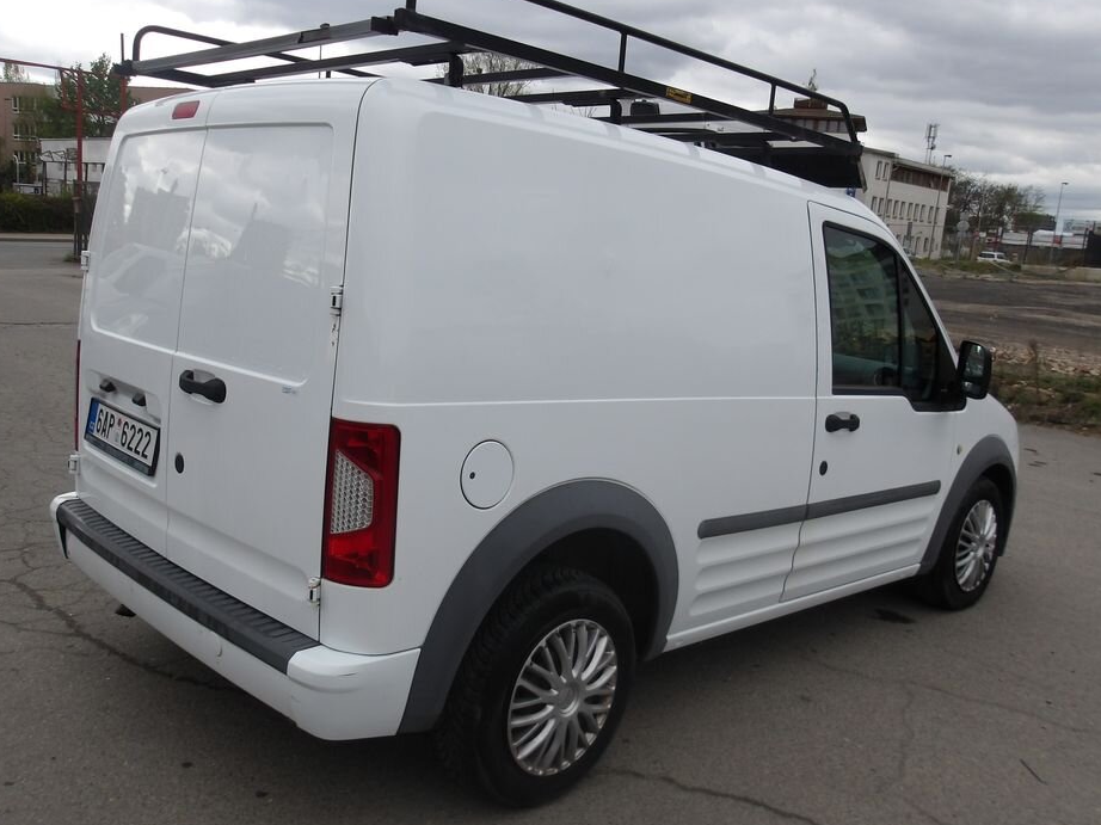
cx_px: 521
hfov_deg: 59.9
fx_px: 954
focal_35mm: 30
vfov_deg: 46.8
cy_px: 404
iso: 100
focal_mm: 4.9
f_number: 3
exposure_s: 1/746
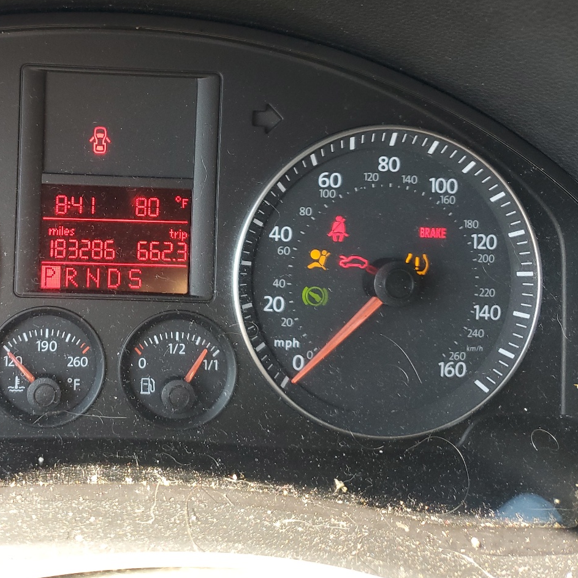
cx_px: 91
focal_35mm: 39
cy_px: 221
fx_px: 737
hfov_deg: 40.5
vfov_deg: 42.6
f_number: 1.5
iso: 71
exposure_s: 1/120
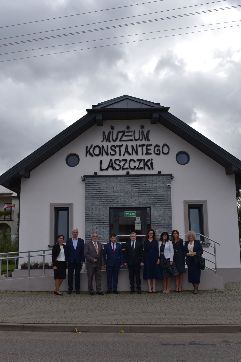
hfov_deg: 36.9
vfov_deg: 53.1
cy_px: 181
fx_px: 362
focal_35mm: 36
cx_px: 120
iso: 100
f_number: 9
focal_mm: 24
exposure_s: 1/200
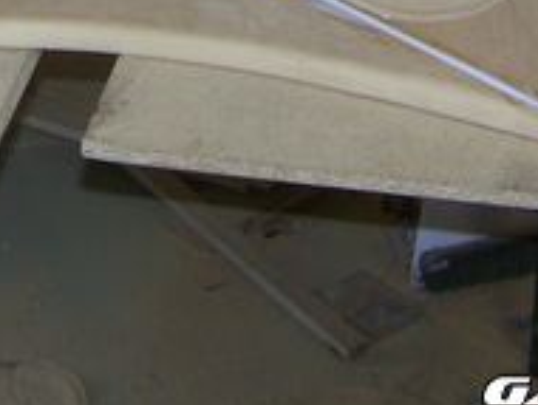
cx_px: 62
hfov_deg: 15.2
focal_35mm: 128
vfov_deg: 11.0
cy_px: -261
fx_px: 1992
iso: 80
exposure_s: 1/60
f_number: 2.8
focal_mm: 6.3
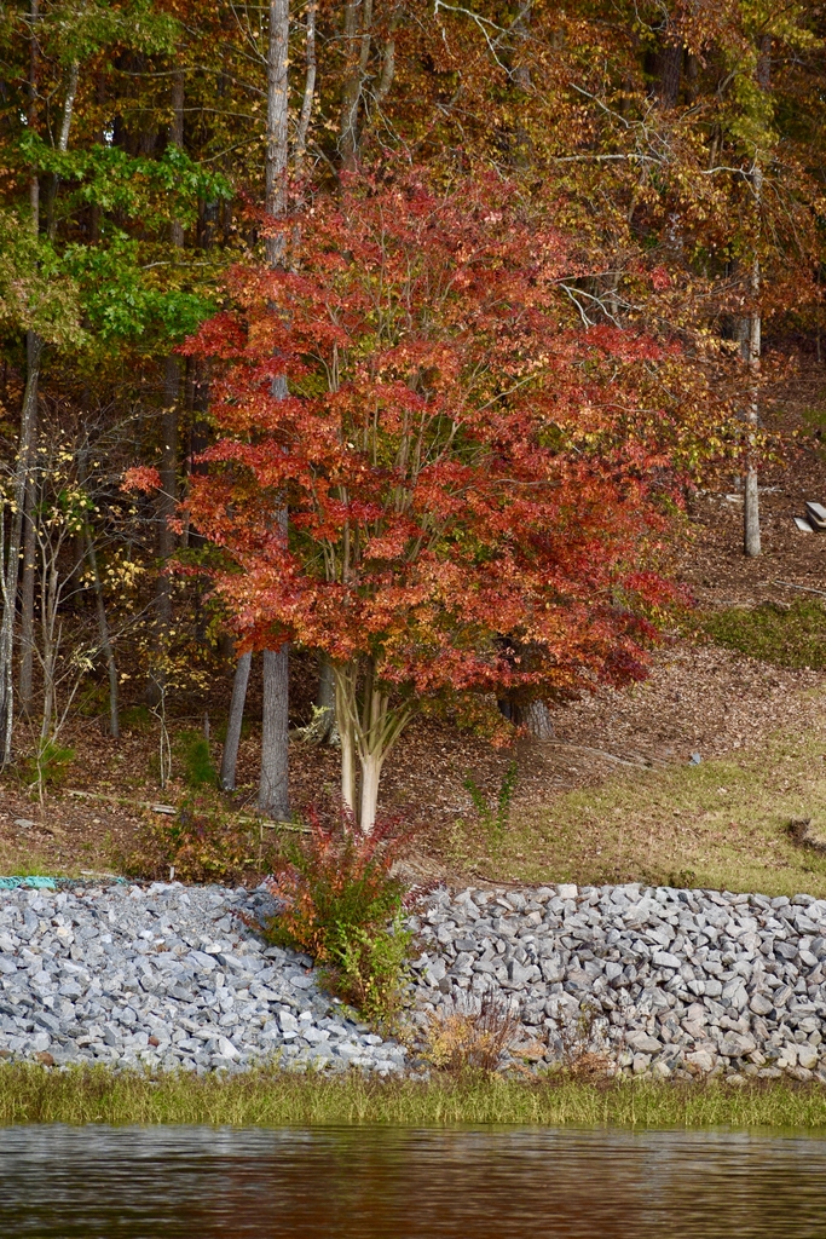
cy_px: 620
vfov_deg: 9.8
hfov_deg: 6.5
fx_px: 7224
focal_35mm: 210
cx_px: 413
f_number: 4.8
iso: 450
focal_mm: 140
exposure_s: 1/1000
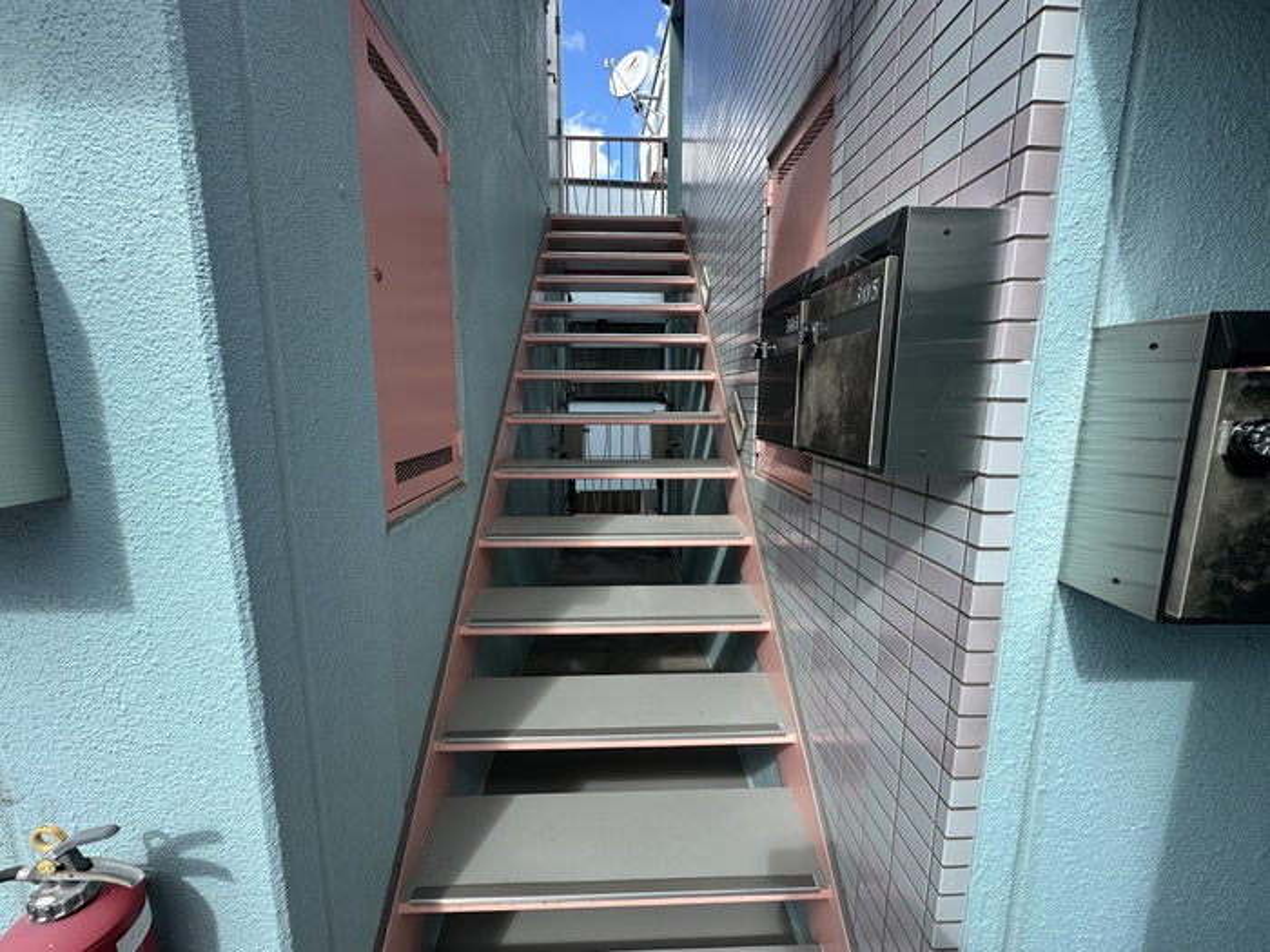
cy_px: 476
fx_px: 514
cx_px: 635
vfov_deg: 85.7
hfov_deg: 102.1
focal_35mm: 14
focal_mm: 2.22
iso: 40
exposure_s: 1/479
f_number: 2.2
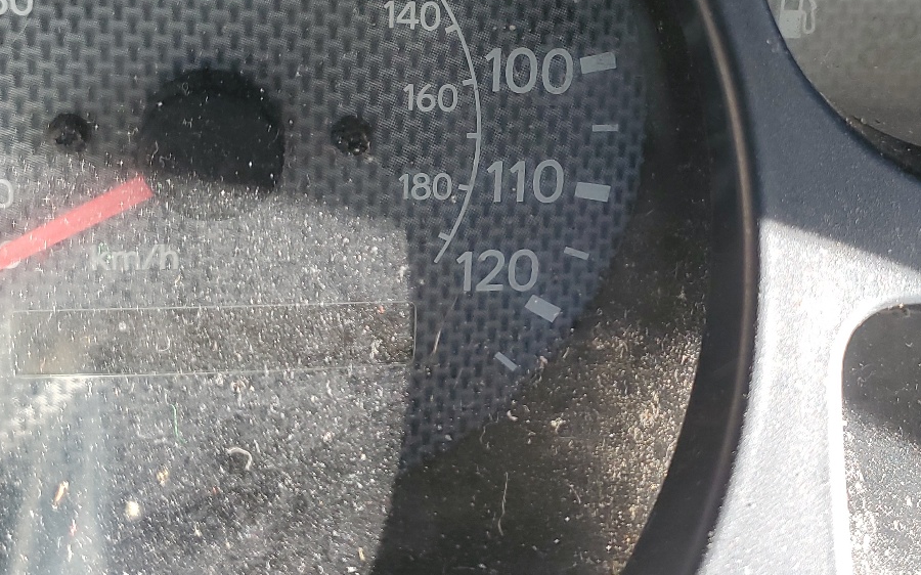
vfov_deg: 26.1
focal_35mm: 49
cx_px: 589
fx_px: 1230
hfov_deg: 40.7
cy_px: 165
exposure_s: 1/120
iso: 59
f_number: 1.5
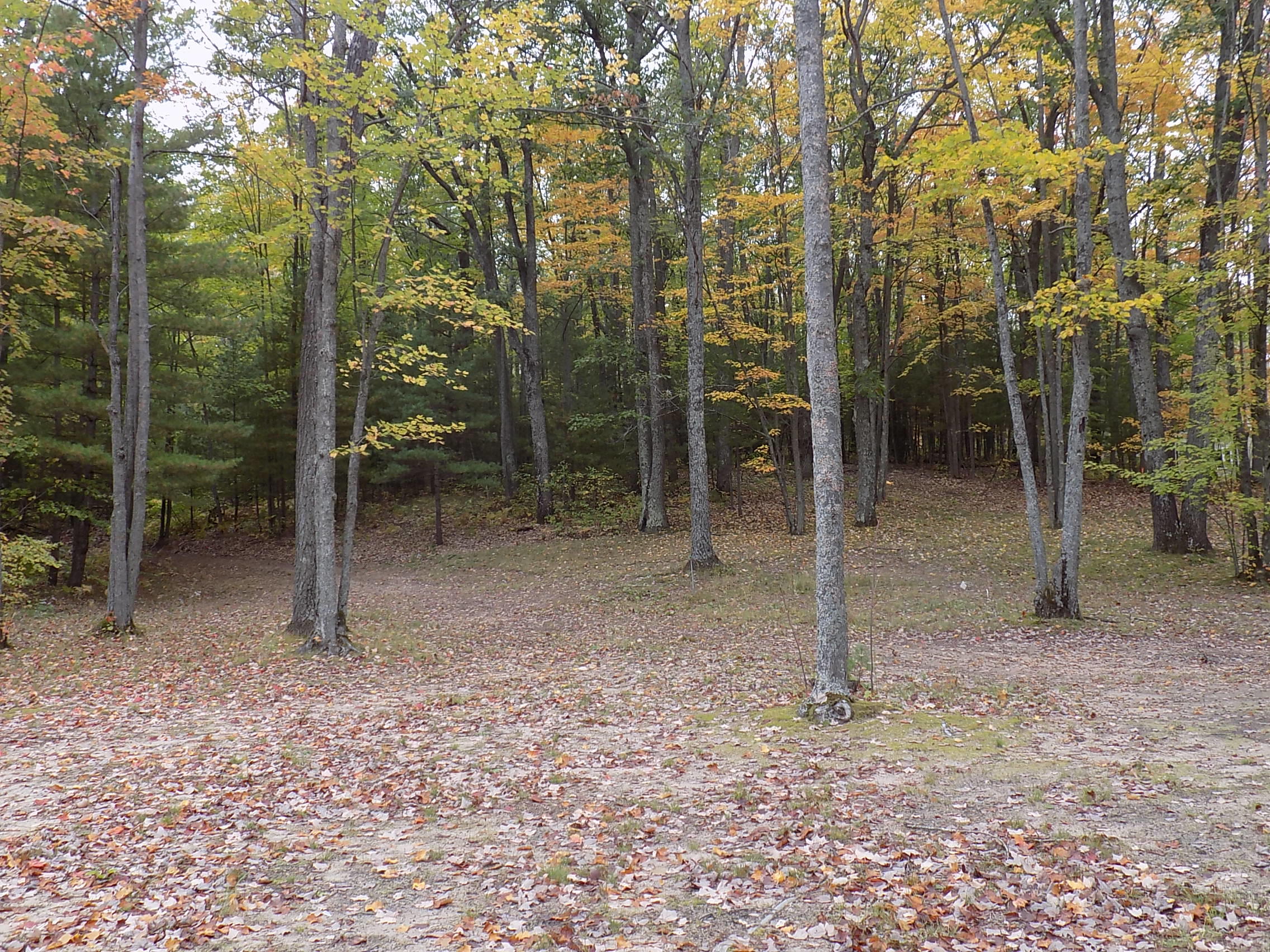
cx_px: 635
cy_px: 476
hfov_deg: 54.0
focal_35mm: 34
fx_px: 1247
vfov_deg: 41.8
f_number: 3.4
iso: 80
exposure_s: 1/60
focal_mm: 6.1
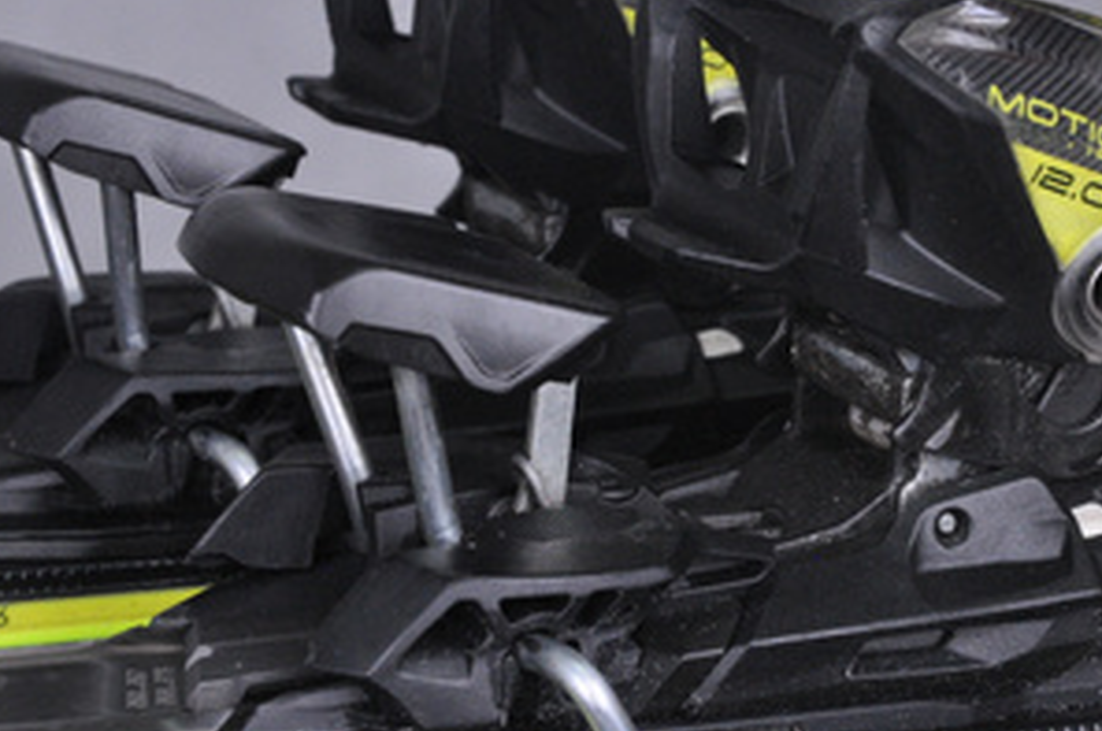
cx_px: 753
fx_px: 4584
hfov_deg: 13.7
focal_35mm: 150
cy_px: 362
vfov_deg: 9.1
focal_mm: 66
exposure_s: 1/125
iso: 3200
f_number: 9.5
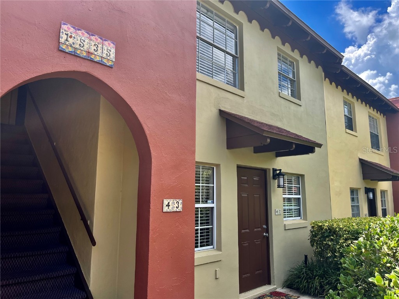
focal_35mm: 26
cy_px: 150
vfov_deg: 53.1
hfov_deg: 67.3
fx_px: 300
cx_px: 200
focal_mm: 5.1
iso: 50
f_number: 1.6
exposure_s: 1/1106
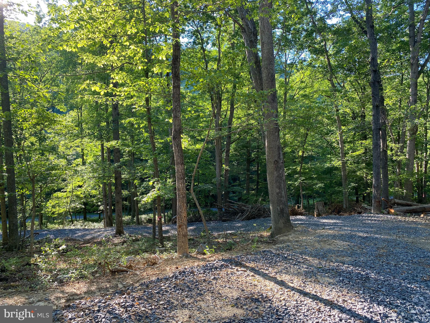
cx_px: 215
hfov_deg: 67.3
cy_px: 162
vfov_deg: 53.1
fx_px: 323
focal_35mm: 26
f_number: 1.8
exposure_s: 1/122
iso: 40
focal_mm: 4.25
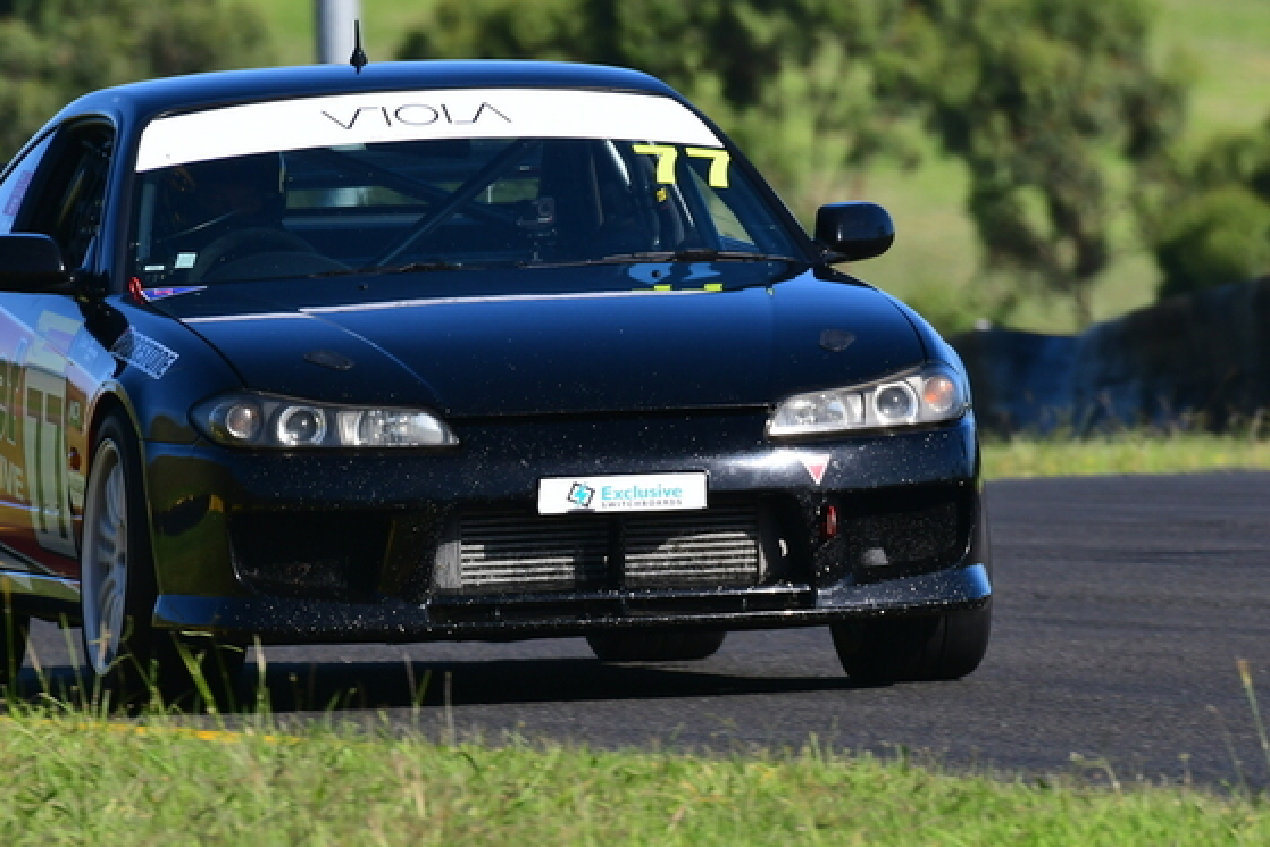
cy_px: 337
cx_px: 543
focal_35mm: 1073
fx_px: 37861
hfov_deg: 1.9
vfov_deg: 1.3
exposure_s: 1/640
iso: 500
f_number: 11
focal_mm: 500
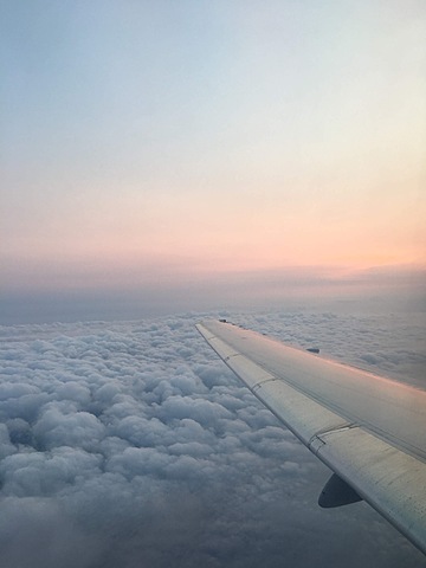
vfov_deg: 61.7
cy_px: 284
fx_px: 476
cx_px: 213
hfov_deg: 48.2
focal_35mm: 29
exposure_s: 1/120
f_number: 2.2
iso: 25
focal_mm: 4.15
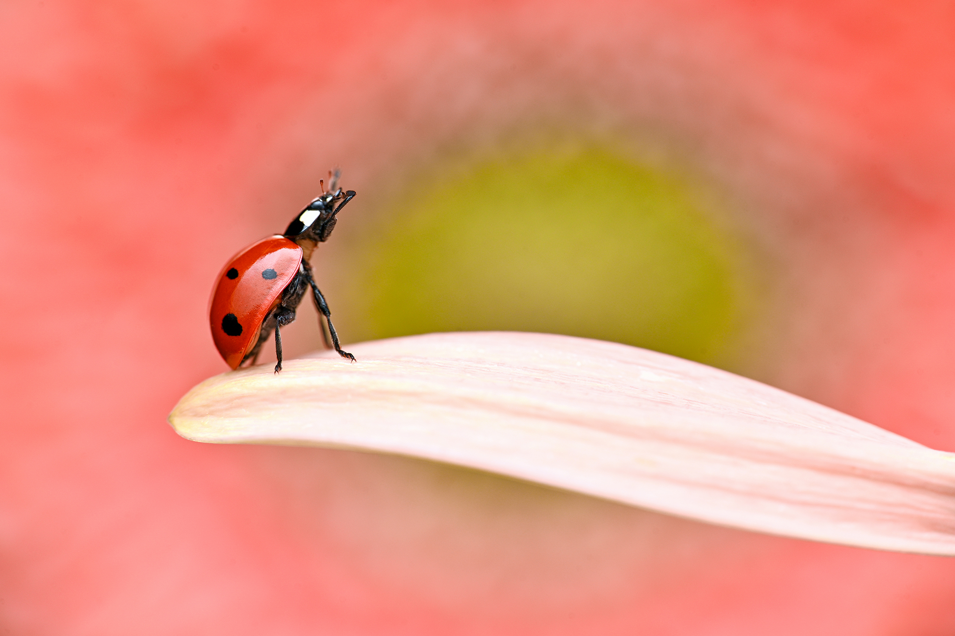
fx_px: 2784
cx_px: 478
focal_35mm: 105
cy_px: 318
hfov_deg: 19.5
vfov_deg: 13.0
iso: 200
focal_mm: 105
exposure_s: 1/200
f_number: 13
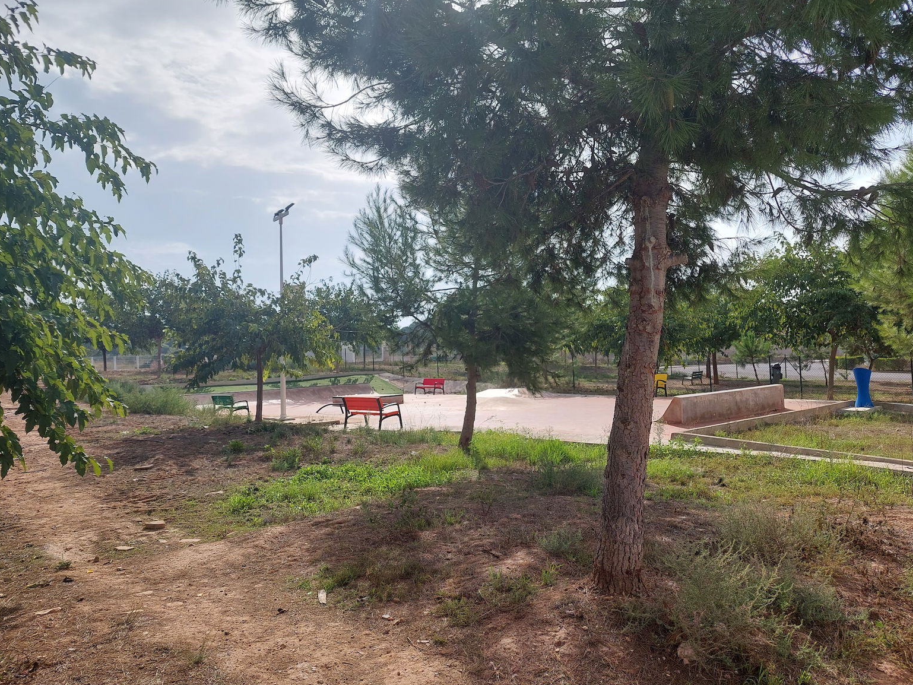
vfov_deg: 53.1
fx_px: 686
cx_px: 467
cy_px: 352
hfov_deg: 67.3
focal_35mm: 26
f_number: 1.8
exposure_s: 1/2010
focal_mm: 5.23
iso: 40
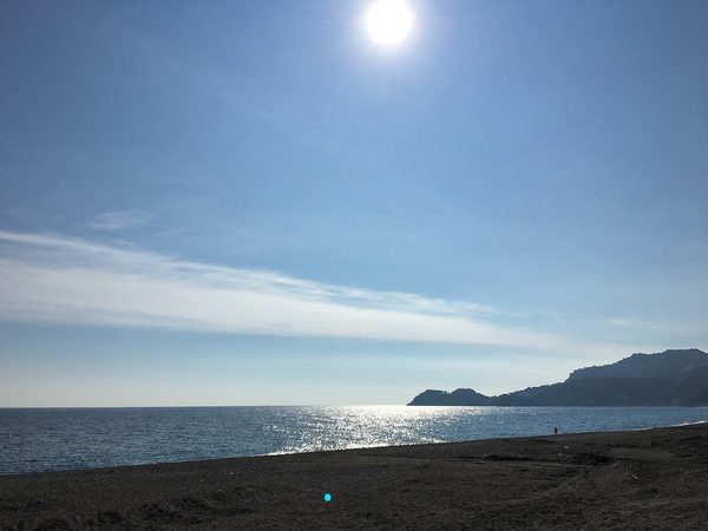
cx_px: 354
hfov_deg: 61.7
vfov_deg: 48.2
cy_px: 266
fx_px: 593
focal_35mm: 29
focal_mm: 4.15
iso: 25
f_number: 2.2
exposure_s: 1/9615
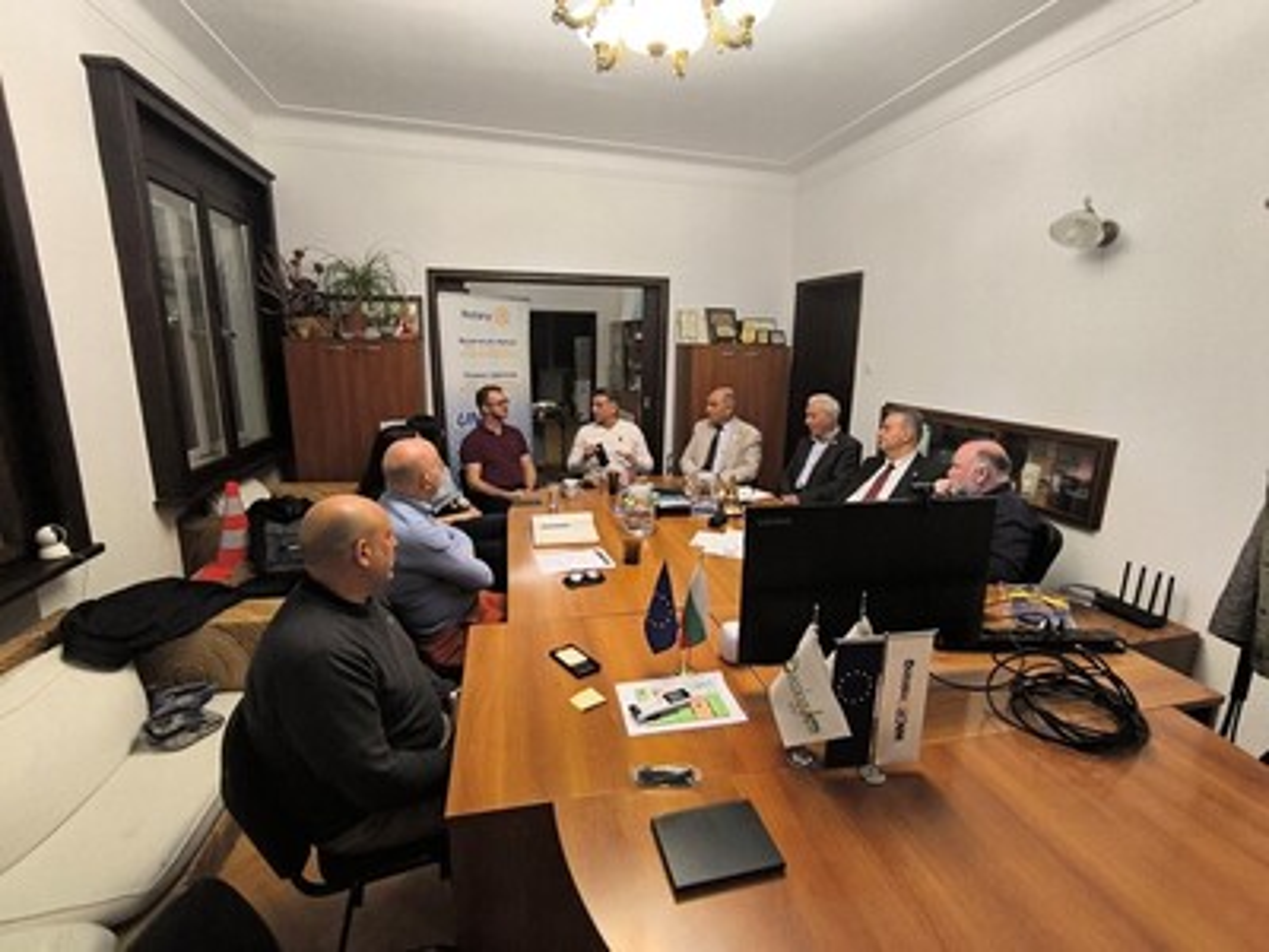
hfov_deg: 94.5
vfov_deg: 78.1
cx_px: 634
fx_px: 587
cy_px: 476
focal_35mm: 16
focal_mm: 1.65
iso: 200
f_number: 2.2
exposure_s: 1/50
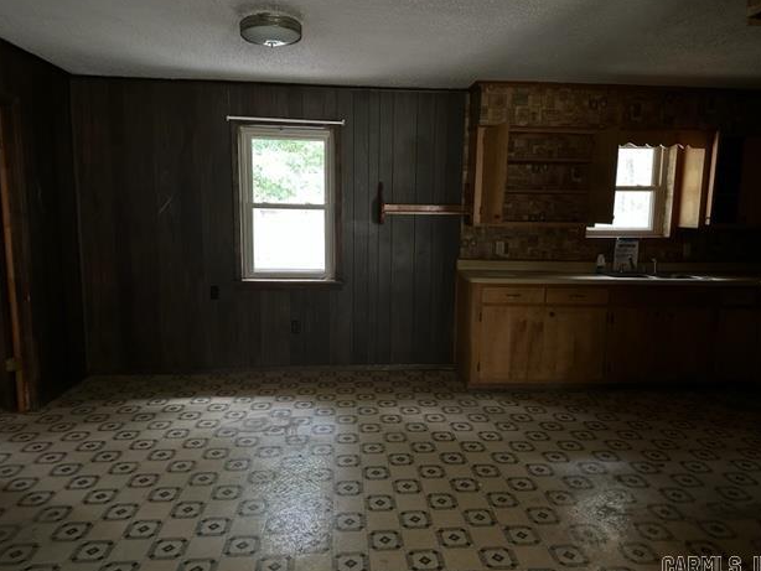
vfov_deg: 54.9
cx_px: 389
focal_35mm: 25
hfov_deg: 69.4
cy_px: 282
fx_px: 550
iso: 1600
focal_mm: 6.86
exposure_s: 1/30
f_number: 1.78
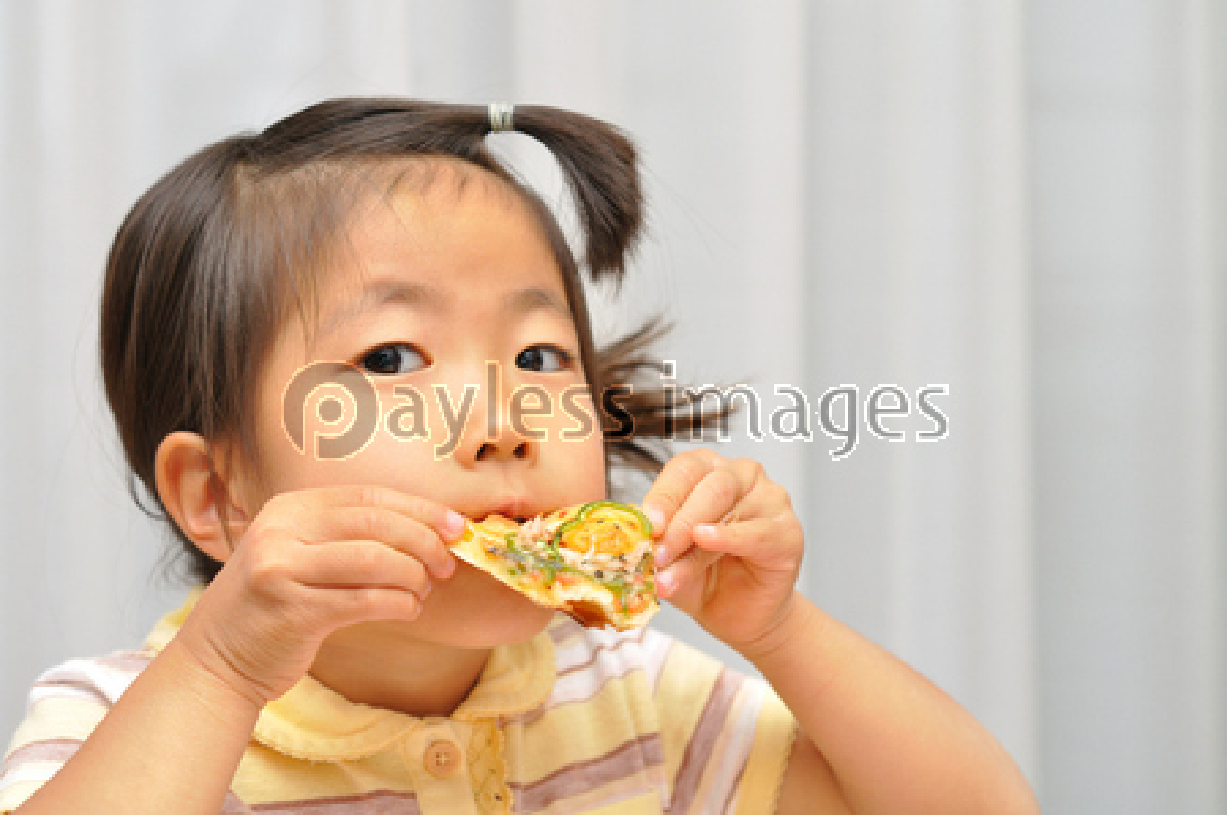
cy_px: 408
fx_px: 3064
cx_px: 614
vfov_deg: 15.2
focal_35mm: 90
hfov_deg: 22.6
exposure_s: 1/160
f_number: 4.5
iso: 200
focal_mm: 60
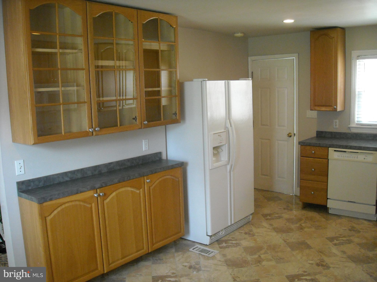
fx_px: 381
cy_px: 141
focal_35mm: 35
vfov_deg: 40.7
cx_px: 188
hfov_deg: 52.6
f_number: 2.8
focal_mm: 5.7
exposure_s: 1/54
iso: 400
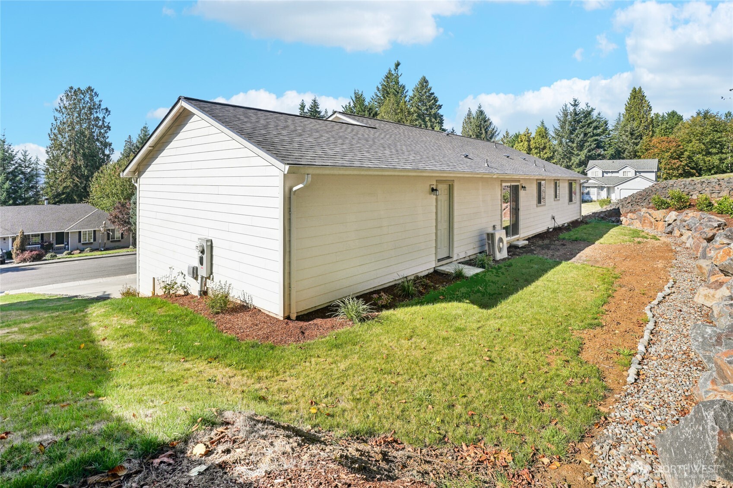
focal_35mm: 17
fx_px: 346
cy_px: 244
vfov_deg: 70.4
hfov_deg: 93.3
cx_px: 366
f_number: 8
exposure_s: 1/400
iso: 100
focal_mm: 17
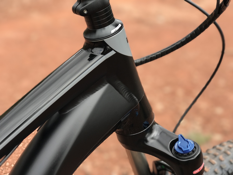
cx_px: 116
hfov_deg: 33.8
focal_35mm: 57
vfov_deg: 25.7
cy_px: 88
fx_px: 384
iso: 20
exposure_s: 1/131
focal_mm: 6.6
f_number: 2.8
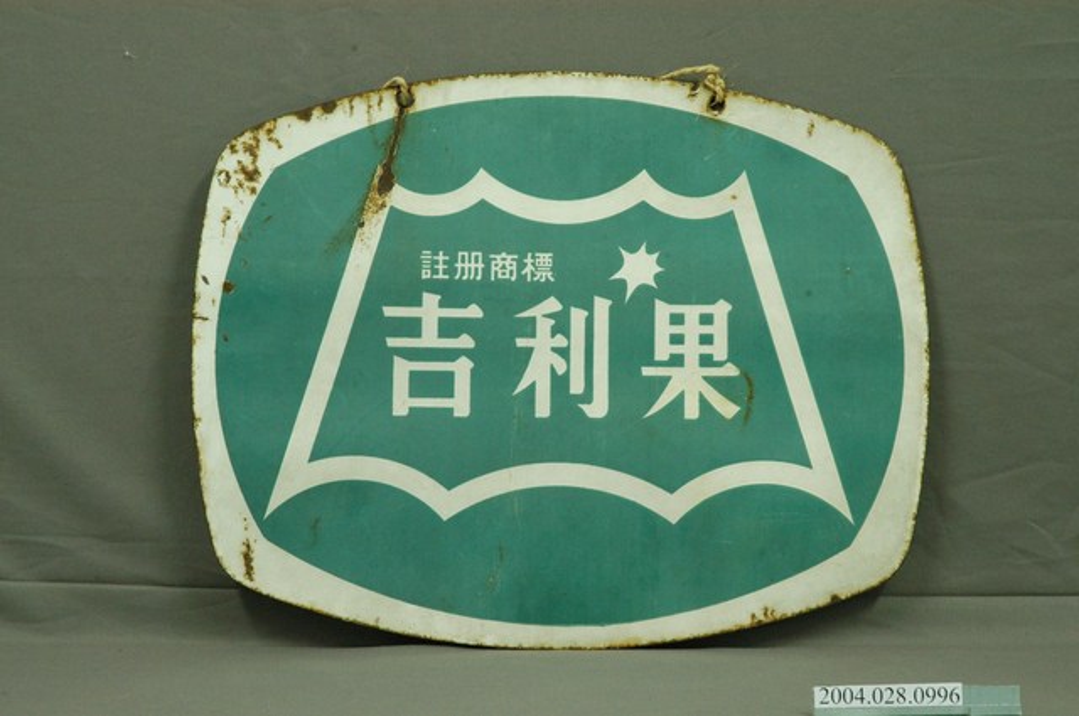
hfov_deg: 19.5
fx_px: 3143
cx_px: 540
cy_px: 358
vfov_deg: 13.0
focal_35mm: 105
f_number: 9
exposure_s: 1/8
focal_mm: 70
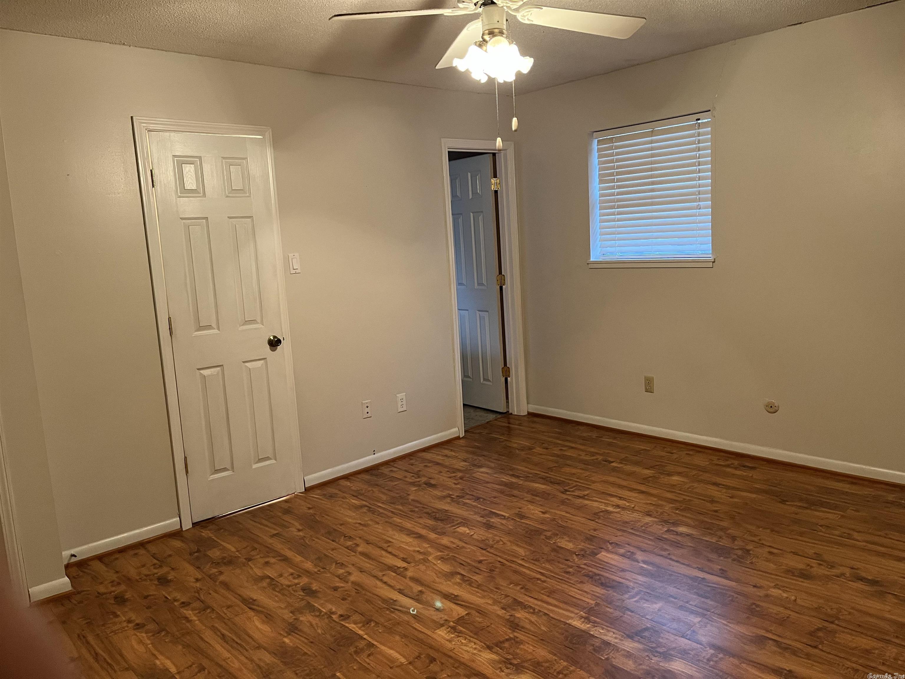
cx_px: 452
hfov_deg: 67.3
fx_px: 680
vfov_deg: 53.1
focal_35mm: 26
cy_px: 340
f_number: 1.6
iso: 400
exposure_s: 1/40
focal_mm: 5.1
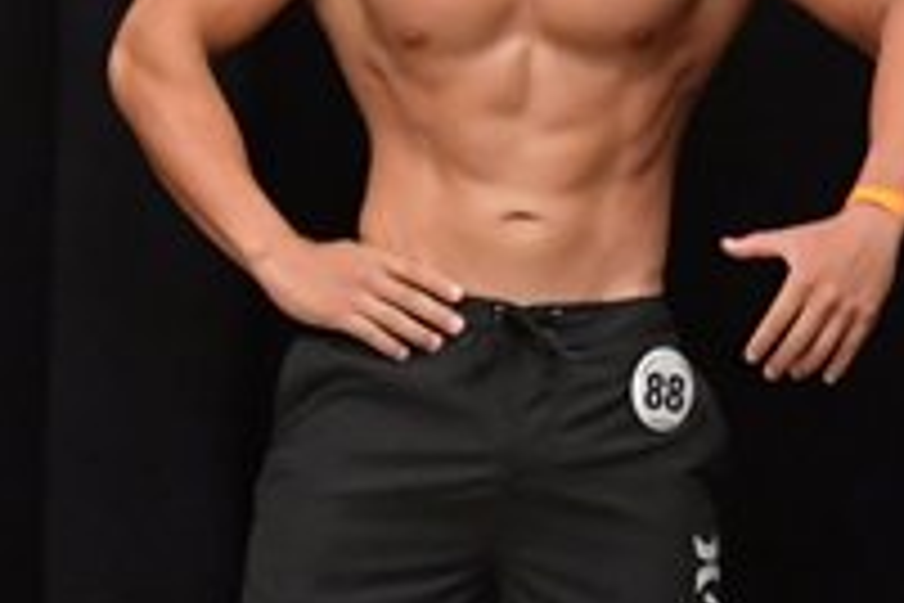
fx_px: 23251
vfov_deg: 1.5
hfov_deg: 2.2
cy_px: 508
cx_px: -353
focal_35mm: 926
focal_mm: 160
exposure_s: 1/400
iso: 6400
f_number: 5.6
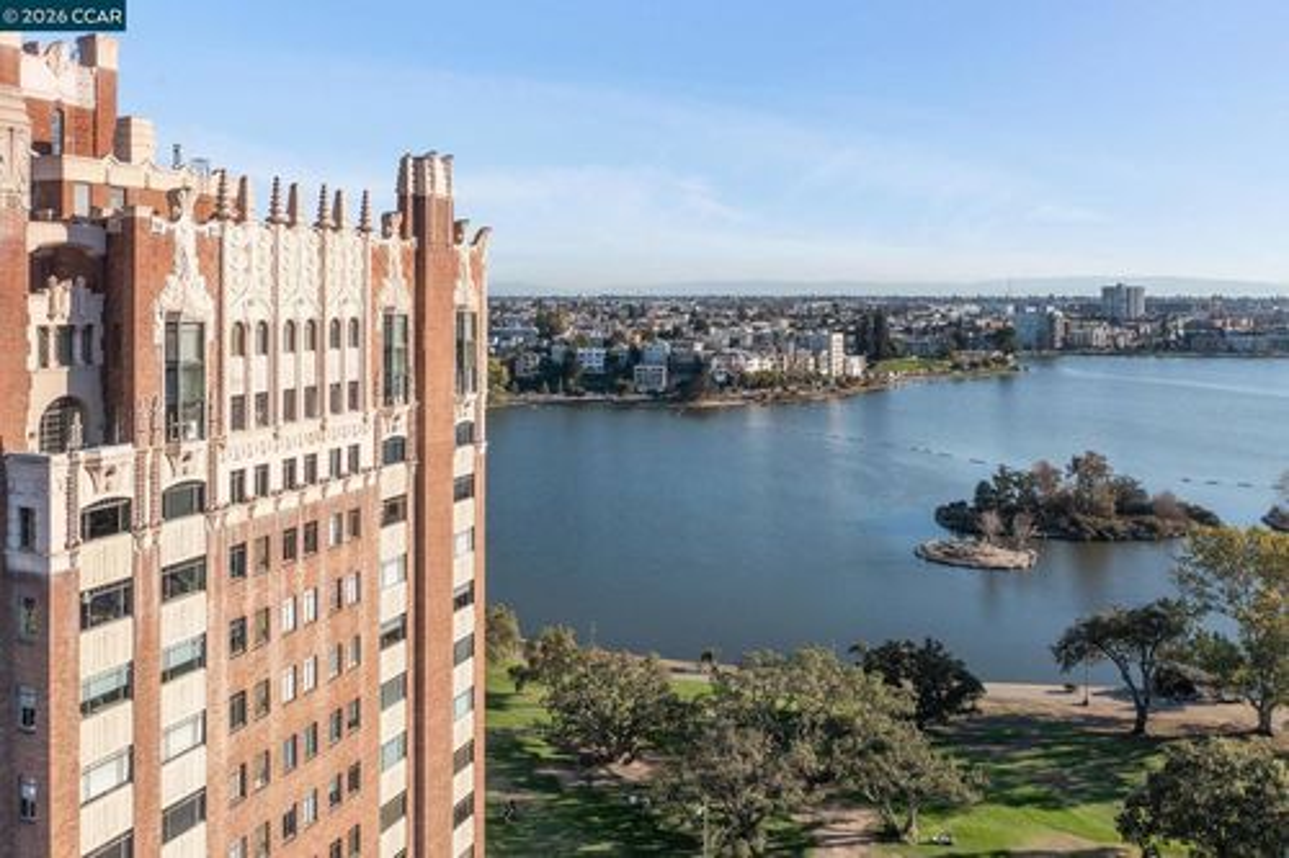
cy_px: 429
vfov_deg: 46.4
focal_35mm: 28
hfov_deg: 65.5
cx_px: 644
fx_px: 1002
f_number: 3.5
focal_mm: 10.26
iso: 100
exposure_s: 1/2000
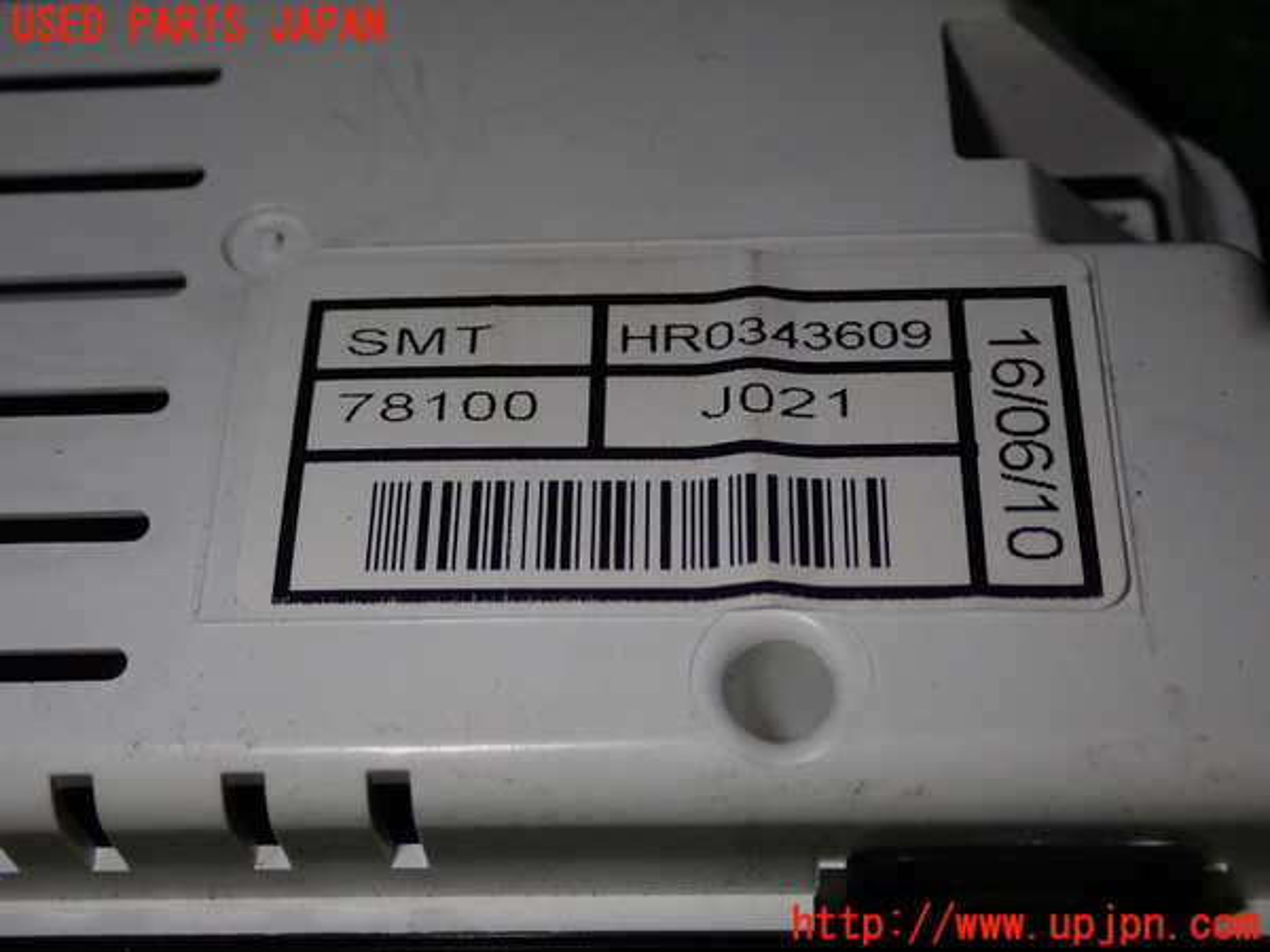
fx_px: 1981
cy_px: 476
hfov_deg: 35.5
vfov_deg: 27.0
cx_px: 635
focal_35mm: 54
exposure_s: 1/50
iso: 200
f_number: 10
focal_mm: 9.65
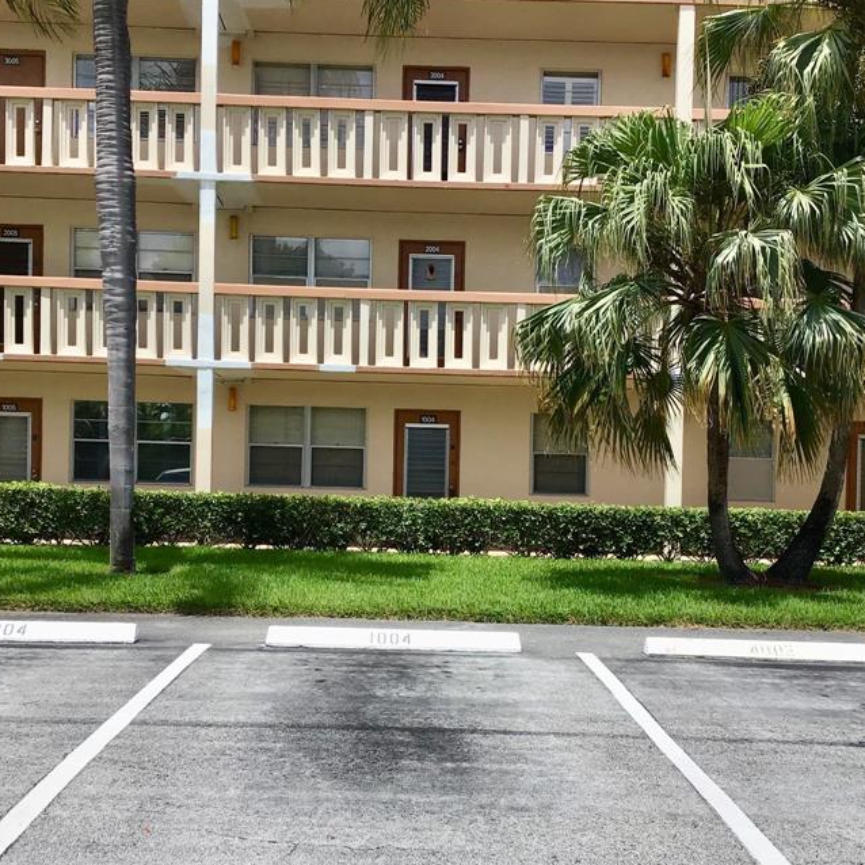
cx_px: 422
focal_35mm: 44
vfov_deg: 38.2
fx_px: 1244
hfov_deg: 38.3
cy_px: 515
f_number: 2.4
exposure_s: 1/1456
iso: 25
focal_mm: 3.3
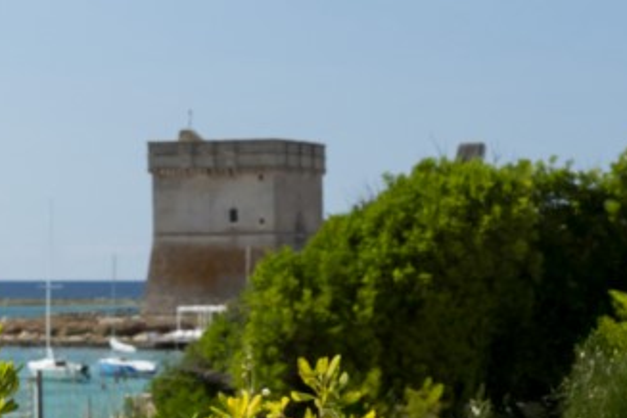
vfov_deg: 9.0
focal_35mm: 147
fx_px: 2560
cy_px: 736
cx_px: 424
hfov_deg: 13.9
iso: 800
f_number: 9
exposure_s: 1/1000
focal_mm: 40
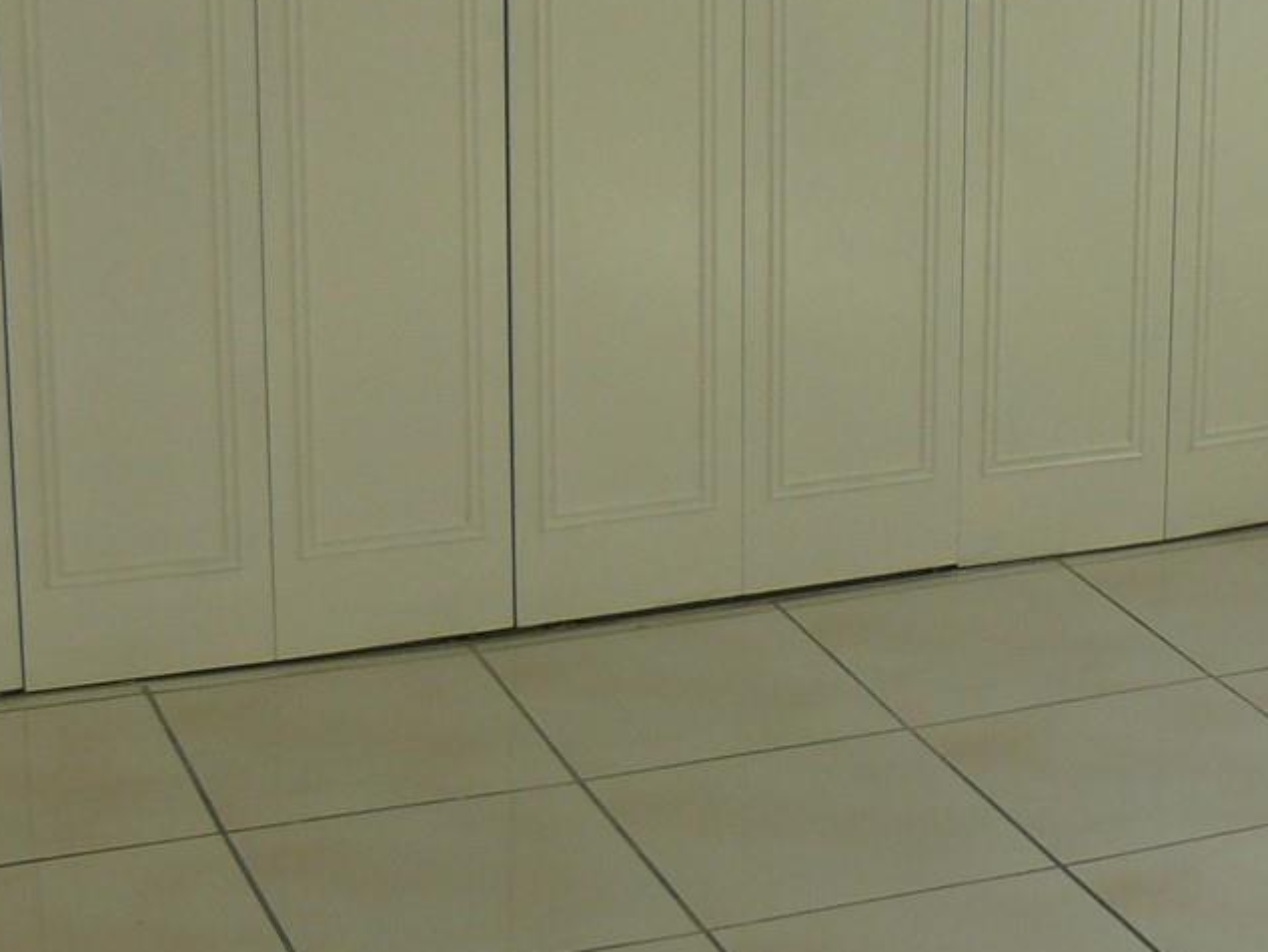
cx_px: 933
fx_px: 3334
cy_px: -76
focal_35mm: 91
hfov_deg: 21.4
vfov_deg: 15.8
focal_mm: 6
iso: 100
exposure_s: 1/125
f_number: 3.6
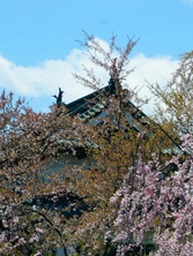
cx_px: 227
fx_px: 1462
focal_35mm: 197
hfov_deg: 7.5
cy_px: 151
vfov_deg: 10.0
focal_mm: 76
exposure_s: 1/200
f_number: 11
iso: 100
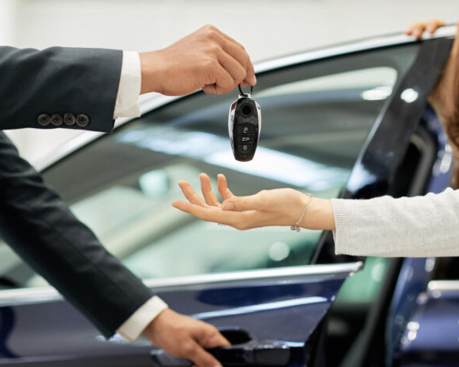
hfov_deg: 18.3
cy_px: 194
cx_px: 255
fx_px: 1426
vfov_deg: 14.7
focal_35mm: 105
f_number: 2.8
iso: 800
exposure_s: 1/180
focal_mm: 85
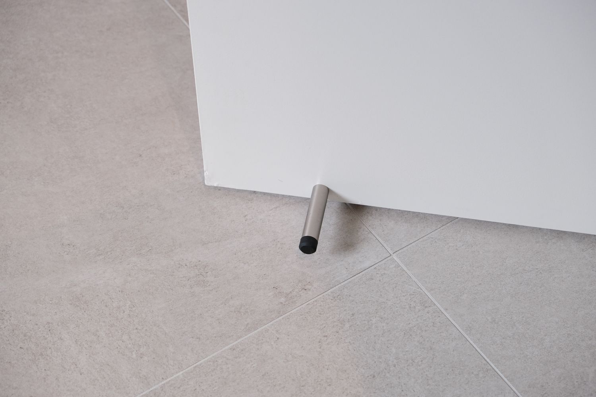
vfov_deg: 16.5
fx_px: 1374
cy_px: 198
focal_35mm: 83
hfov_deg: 24.5
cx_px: 298
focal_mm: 55
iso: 1000
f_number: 4
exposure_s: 1/160
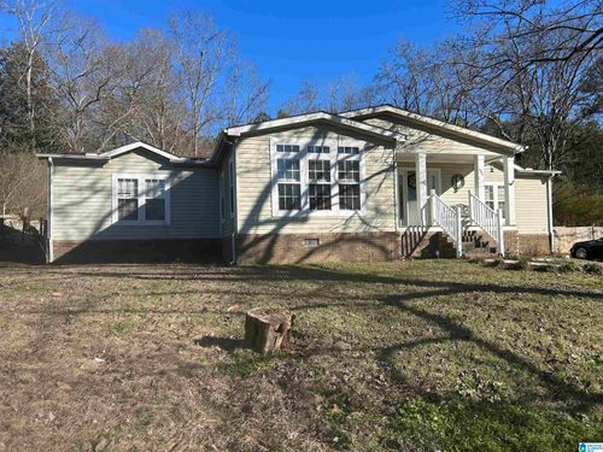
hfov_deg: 67.3
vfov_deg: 53.1
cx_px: 302
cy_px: 226
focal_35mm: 26
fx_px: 453
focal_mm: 5.7
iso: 50
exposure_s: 1/2695
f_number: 1.5
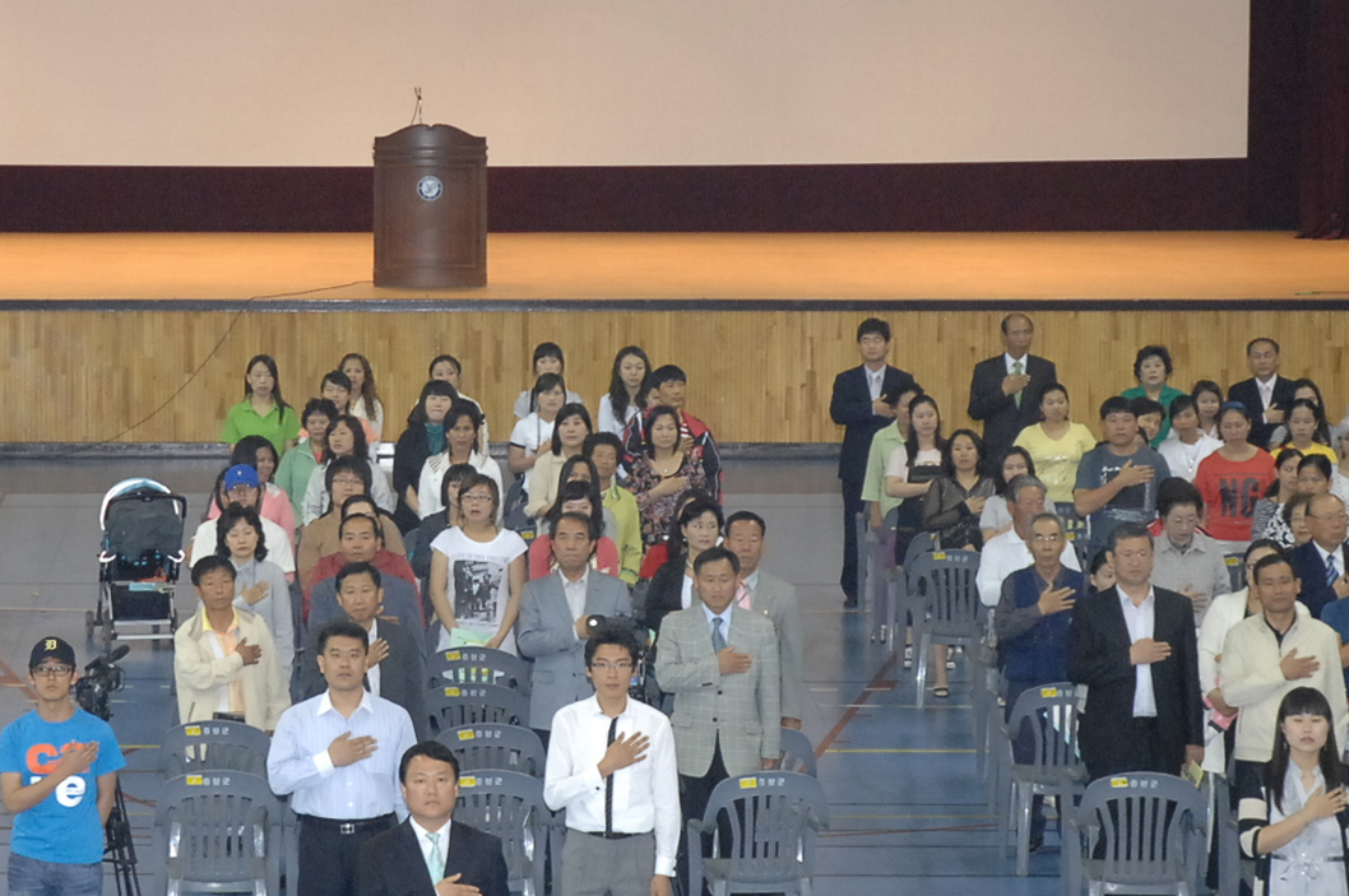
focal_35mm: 152
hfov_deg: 13.5
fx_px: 5690
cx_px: 416
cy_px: 215
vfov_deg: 9.0
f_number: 4.5
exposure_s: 1/60
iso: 800
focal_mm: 50
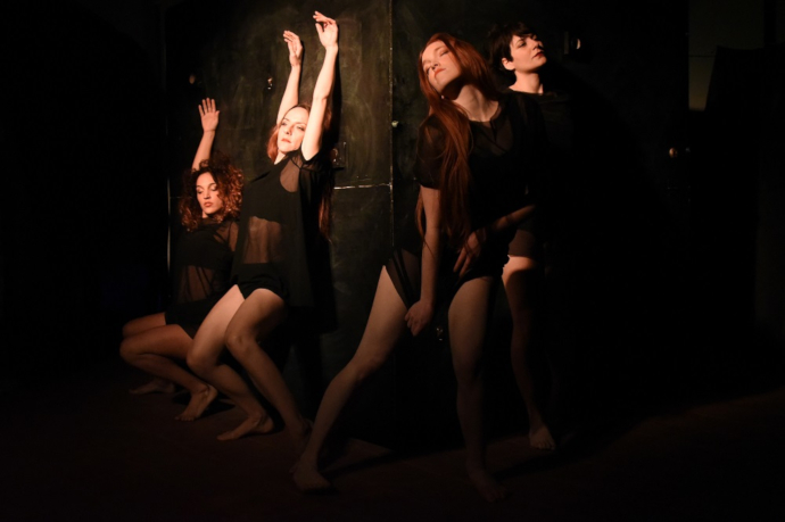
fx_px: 763
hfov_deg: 54.5
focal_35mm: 35
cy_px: 261
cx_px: 392
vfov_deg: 37.8
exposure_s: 1/125
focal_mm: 35
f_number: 4.5
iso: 8000
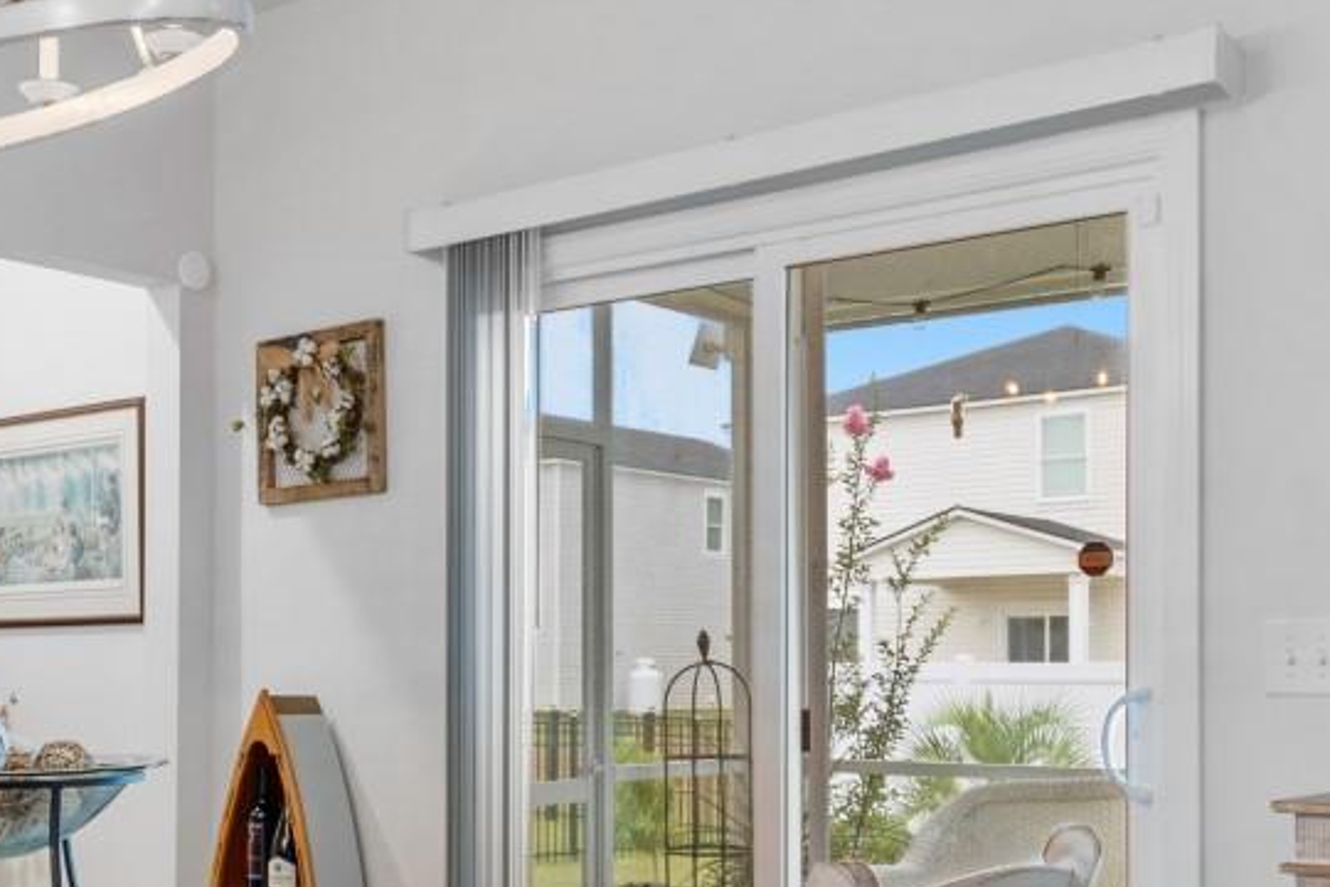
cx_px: 345
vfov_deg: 29.3
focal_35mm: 45
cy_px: 695
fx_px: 1662
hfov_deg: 42.4
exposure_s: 1/3
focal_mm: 10
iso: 100
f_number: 4.5
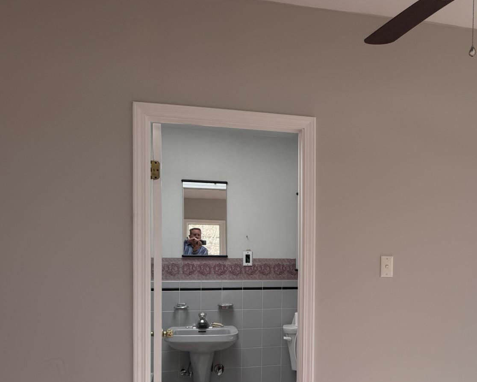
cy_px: 265
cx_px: 397
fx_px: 607
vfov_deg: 34.5
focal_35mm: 43
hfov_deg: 40.7
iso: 64
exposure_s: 1/167
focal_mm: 6.76
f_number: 1.78
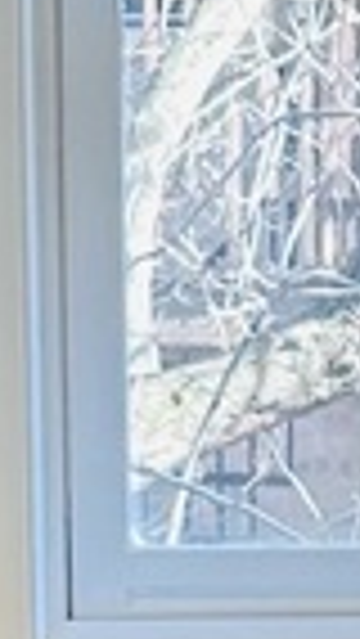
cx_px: 536
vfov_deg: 5.3
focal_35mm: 398
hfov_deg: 3.0
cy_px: 1206
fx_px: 6746
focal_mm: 6.86
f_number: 1.78
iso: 80
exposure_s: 1/120
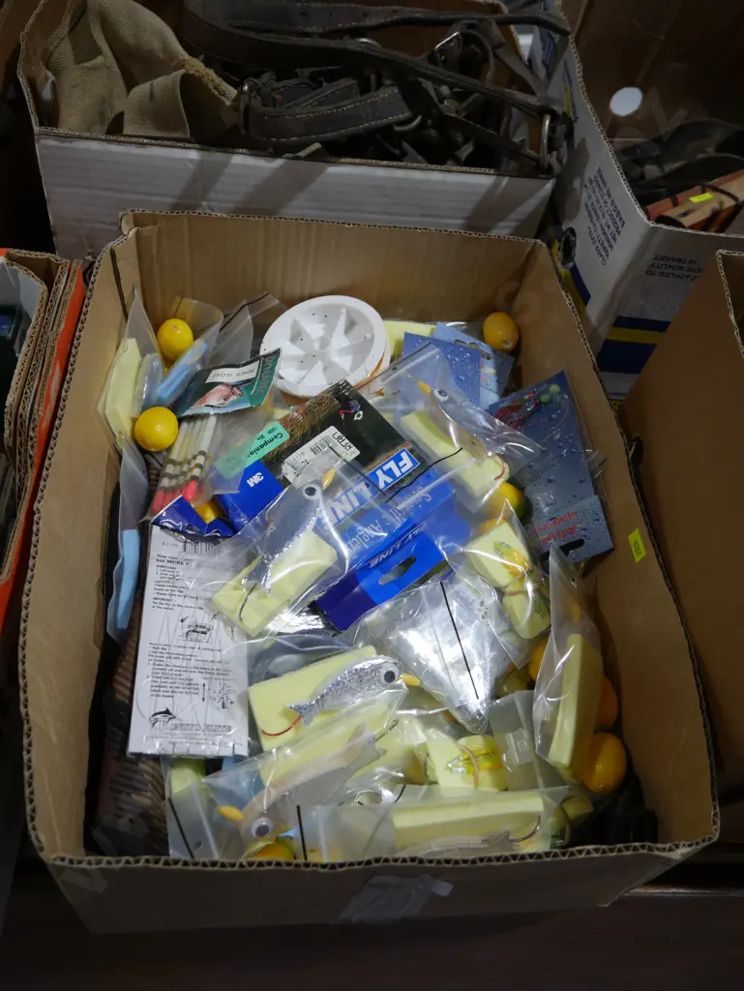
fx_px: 802
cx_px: 372
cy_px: 496
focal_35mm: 28
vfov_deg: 63.4
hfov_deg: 49.8
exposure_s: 1/100
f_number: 3.5
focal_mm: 14
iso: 200
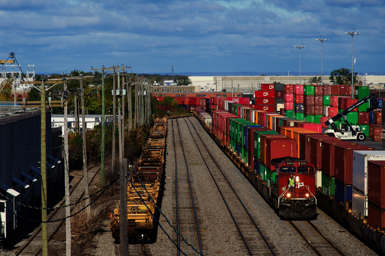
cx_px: 192
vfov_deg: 6.9
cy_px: 128
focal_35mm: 200
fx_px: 2137
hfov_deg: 10.3
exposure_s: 1/800
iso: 200
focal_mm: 200
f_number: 8
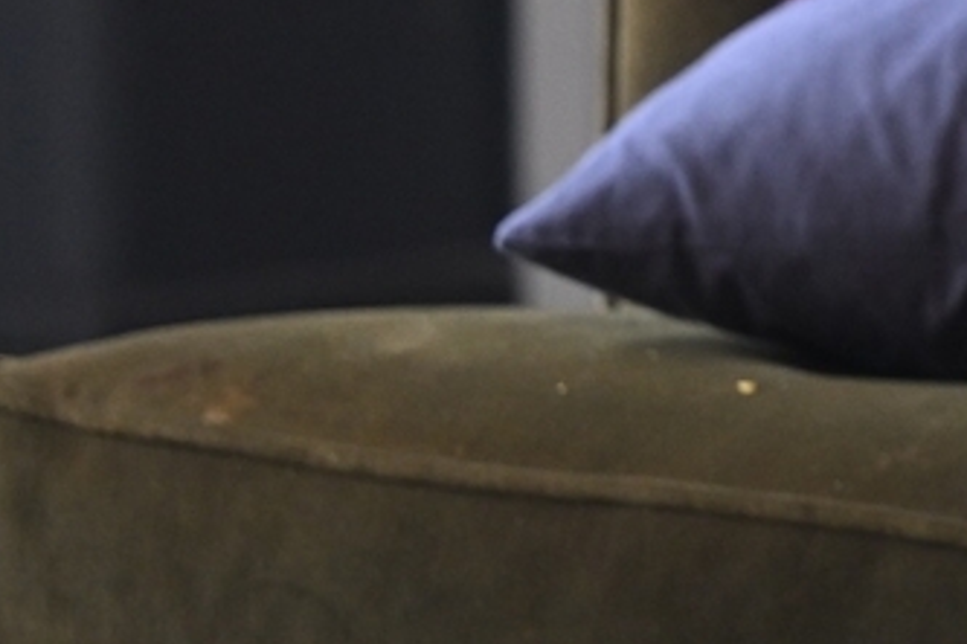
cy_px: -708
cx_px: 2497
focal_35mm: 524
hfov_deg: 3.9
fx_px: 14074
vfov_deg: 2.6
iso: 1250
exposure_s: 1/250
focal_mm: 91
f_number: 2.8
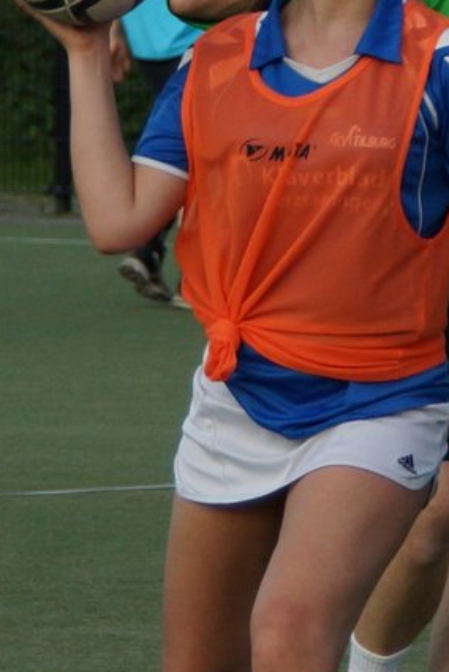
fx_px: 6070
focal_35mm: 325
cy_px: 313
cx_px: 394
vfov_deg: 6.3
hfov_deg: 4.2
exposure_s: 1/500
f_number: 5.6
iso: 400
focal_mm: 90
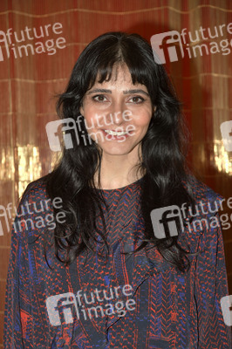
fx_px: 949
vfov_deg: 20.8
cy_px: 174
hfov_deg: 13.9
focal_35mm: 98
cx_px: 116
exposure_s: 1/200
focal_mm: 98
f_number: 5.6
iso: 800
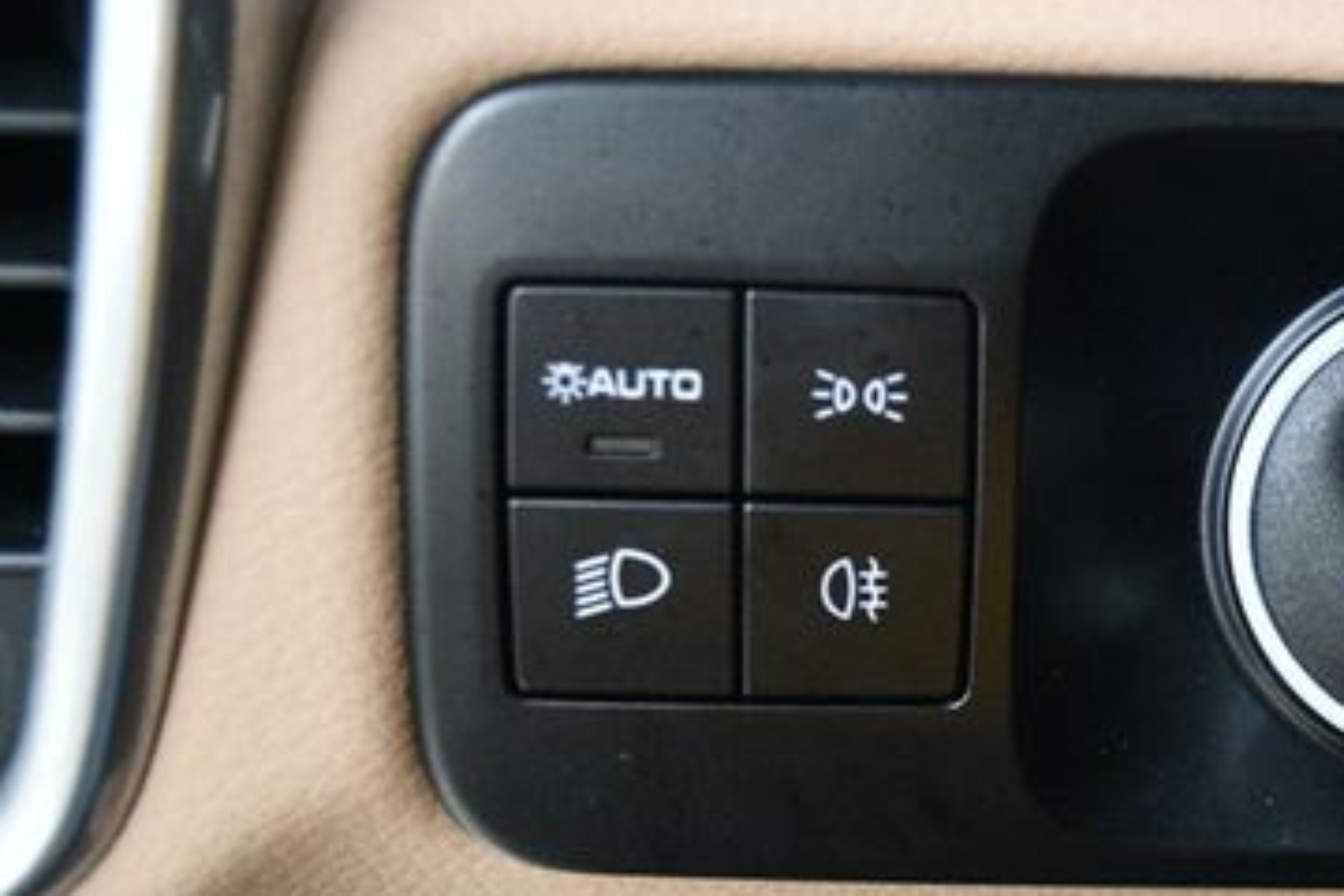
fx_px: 2389
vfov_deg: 21.2
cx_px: 1098
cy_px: 594
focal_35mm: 64
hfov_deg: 30.6
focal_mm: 24
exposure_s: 1/60
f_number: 4
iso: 4000
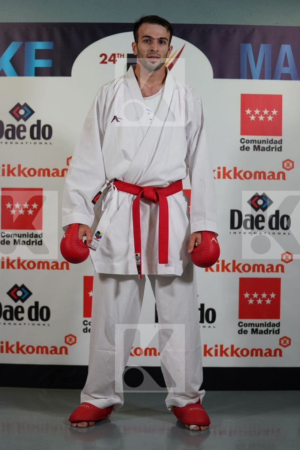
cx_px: 150
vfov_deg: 28.8
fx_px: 875
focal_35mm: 70
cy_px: 225
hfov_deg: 19.5
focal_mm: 70
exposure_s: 1/250
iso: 1000
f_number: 2.8
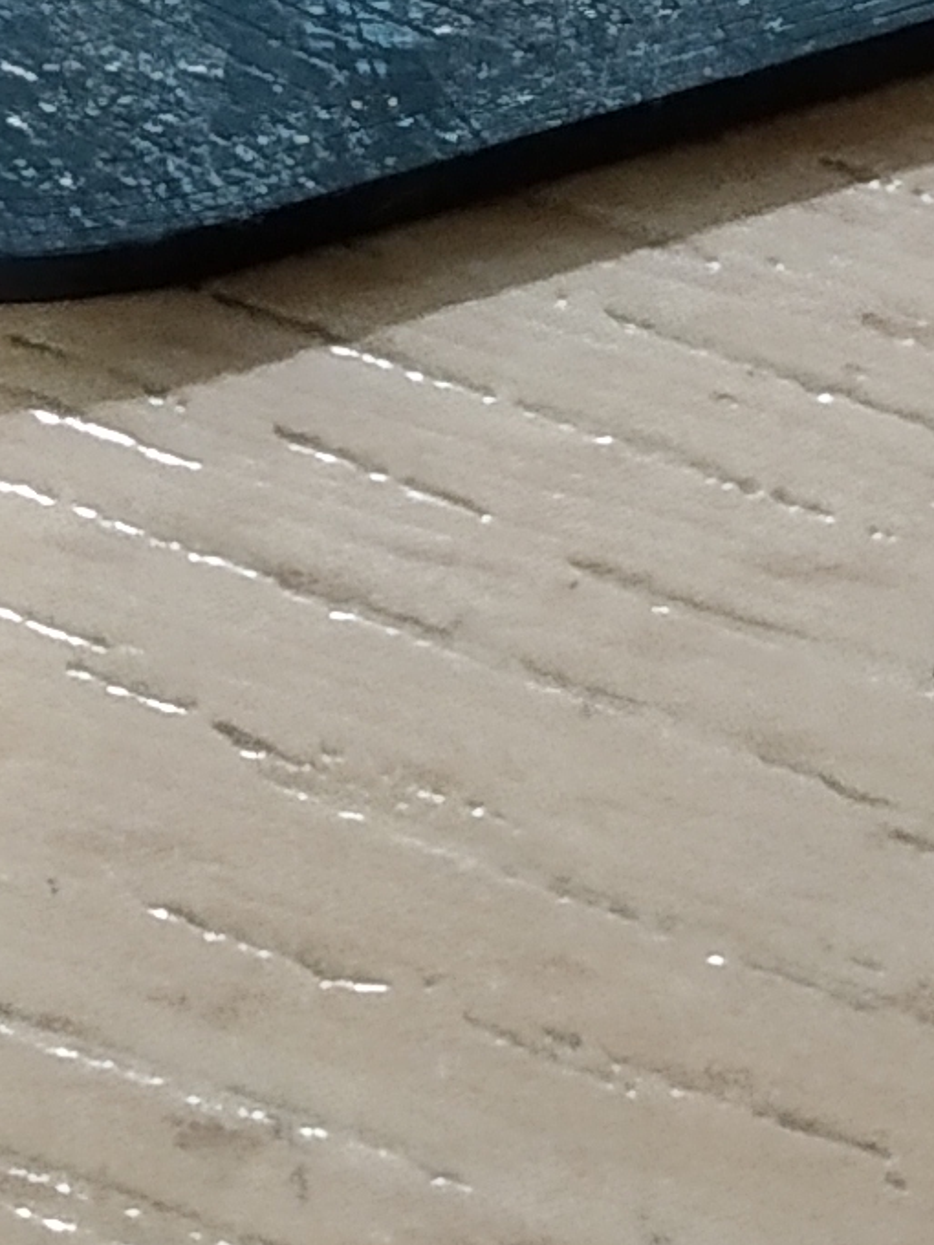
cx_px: 357
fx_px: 5504
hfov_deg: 9.7
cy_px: -478
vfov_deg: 12.4
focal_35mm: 153
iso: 500
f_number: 2.2
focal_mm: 3.82
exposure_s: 1/20
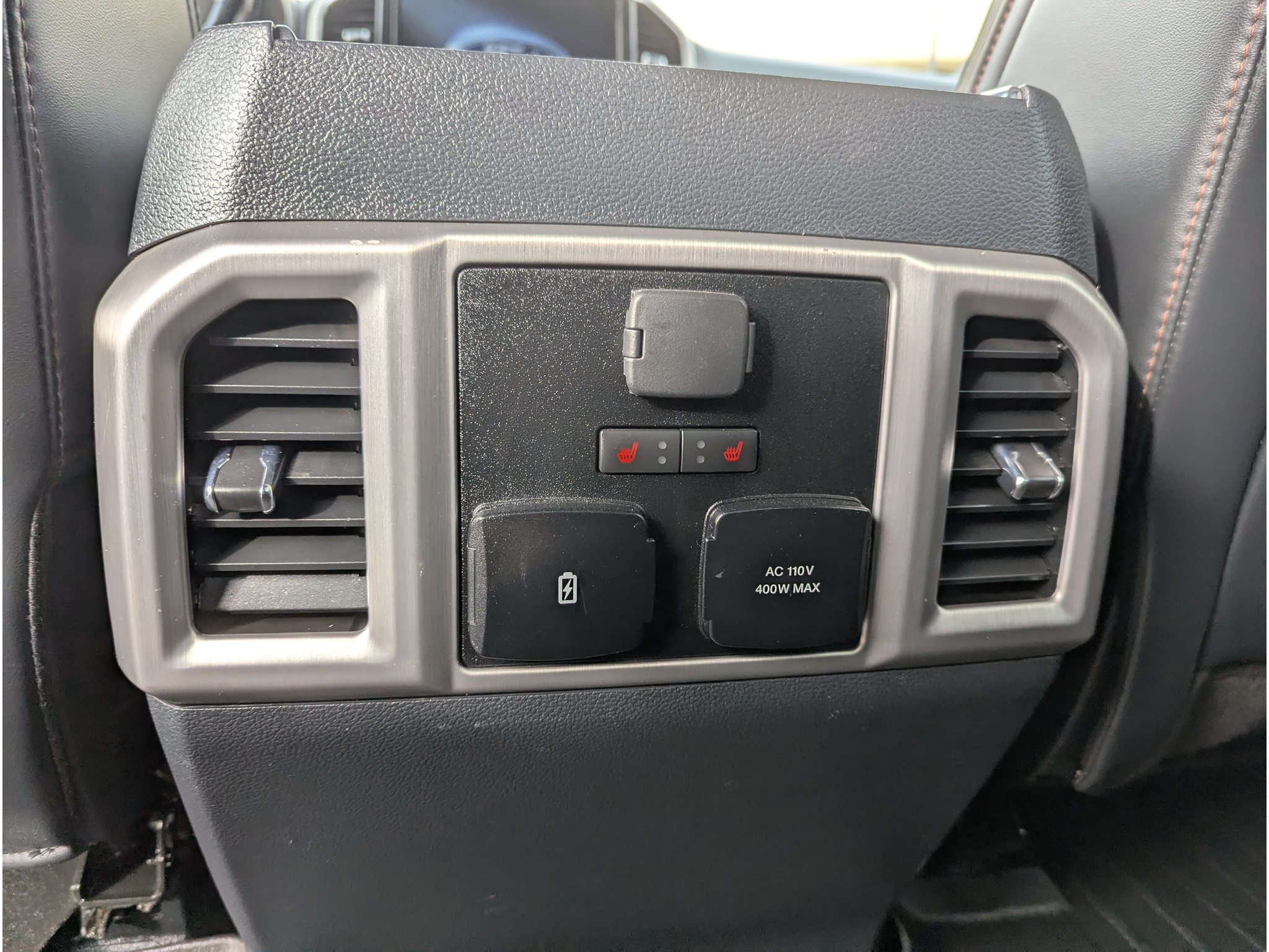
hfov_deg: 71.6
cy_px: 476
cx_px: 634
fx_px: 880
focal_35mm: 24
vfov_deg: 56.8
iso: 201
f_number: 1.85
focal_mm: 6.81
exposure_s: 1/246
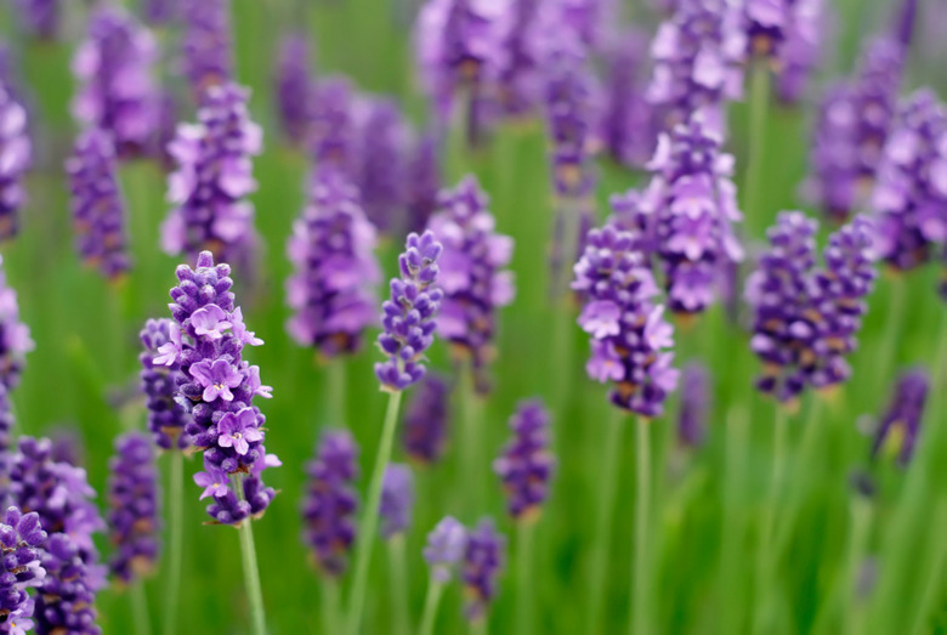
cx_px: 474
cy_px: 318
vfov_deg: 18.3
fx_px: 1976
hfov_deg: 26.9
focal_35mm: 75
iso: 125
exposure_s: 1/13
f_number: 2.8
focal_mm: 50
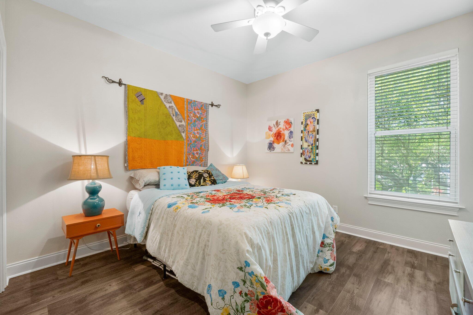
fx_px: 197
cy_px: 158
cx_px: 236
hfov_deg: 100.4
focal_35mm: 15
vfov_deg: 77.3
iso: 400
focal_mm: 10
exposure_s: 1/6
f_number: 9
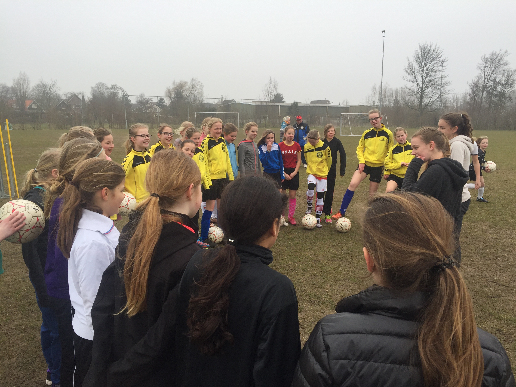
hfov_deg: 61.7
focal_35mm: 29
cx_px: 258
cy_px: 194
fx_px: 432
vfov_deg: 48.2
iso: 32
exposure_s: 1/590
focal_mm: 4.15
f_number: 2.2
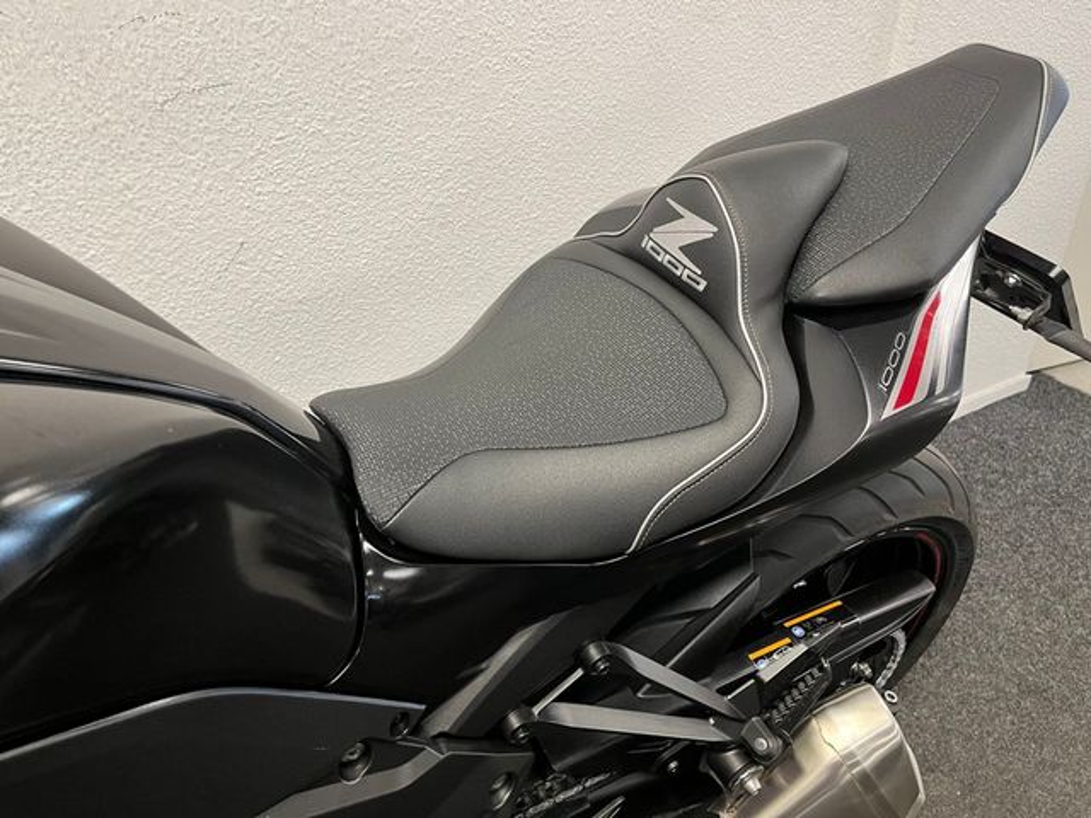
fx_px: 819
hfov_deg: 67.3
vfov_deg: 53.1
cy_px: 409
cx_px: 546
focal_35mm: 26
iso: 125
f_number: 1.6
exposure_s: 1/50
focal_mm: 5.1
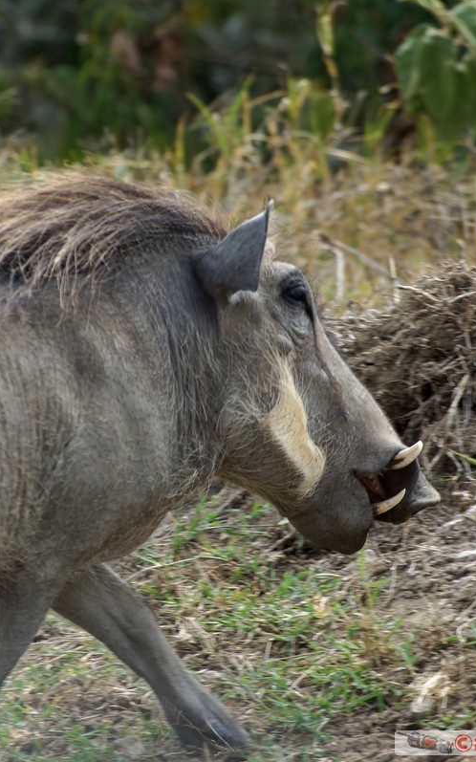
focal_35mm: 549
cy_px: 381
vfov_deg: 3.8
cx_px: 114
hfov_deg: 2.4
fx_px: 11397
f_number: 8
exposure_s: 1/100
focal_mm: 238
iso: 100
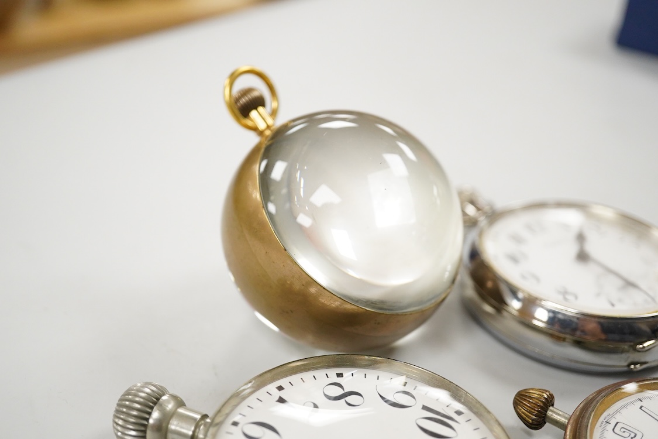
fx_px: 822
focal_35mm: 45
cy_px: 220
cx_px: 329
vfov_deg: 29.9
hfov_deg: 43.6
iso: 2500
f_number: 3.5
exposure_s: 1/500
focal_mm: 30
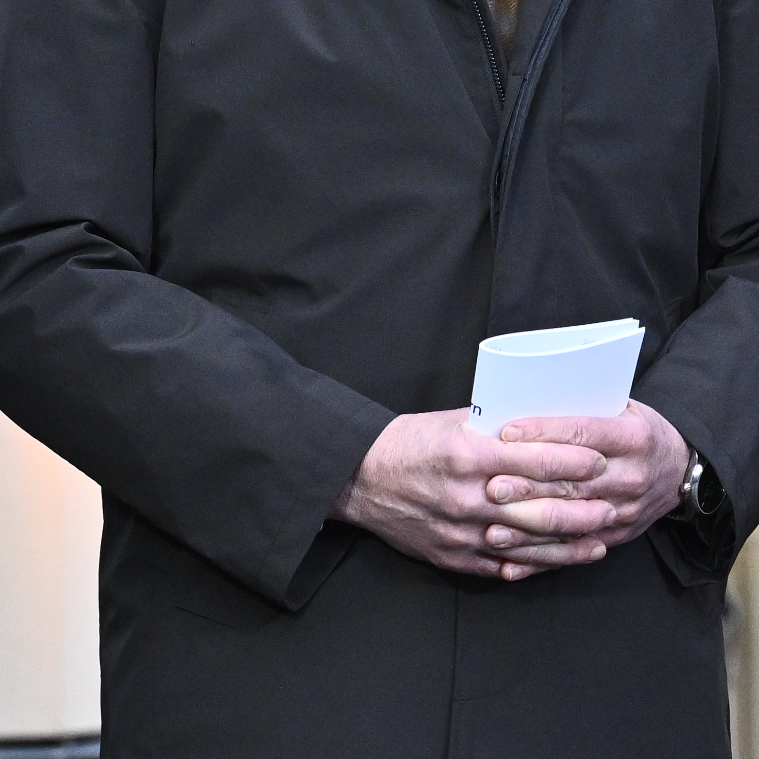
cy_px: -201
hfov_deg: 5.7
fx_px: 7566
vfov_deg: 5.7
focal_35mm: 305
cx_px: 902
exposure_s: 1/800
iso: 2000
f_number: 4
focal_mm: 69
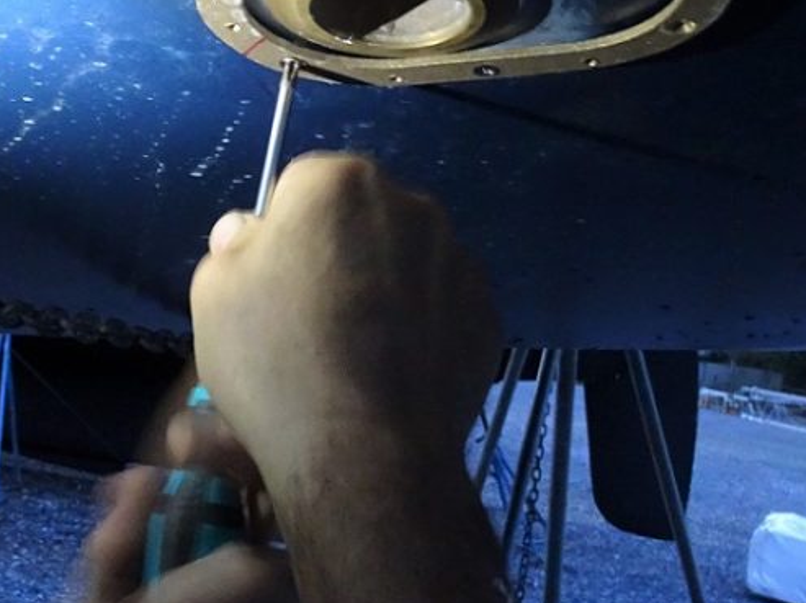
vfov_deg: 25.6
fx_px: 1326
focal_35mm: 57
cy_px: 320
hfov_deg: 32.8
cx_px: 157
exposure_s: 1/8
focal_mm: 4.1
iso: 800
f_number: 3.5
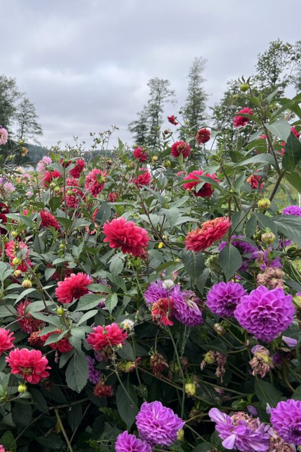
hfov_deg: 34.6
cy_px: 221
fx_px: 464
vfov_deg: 51.9
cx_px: 51
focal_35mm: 37
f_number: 1.5
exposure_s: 1/1468
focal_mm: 5.7
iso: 50
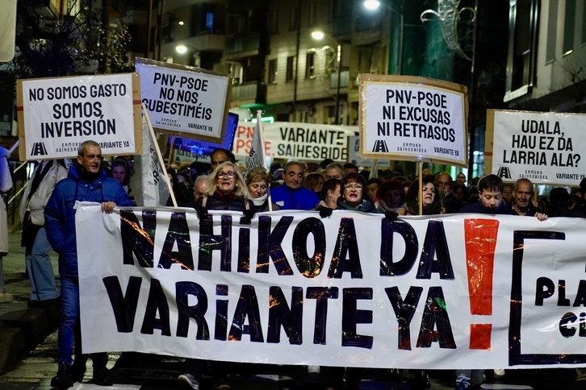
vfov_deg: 8.7
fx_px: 2555
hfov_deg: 13.1
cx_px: 293
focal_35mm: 157
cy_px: 195
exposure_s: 1/80
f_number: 4
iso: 4000
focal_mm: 105
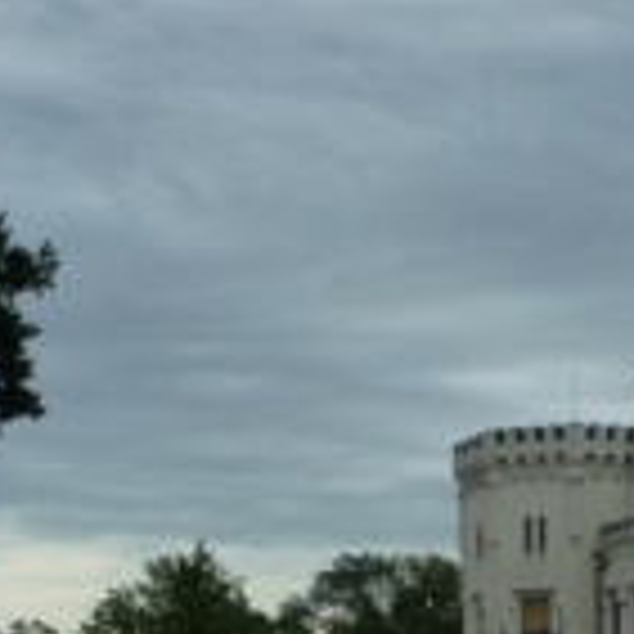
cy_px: 515
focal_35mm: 94
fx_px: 1948
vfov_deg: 18.3
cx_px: 414
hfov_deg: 18.4
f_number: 4
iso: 160
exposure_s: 1/800
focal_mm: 5.4
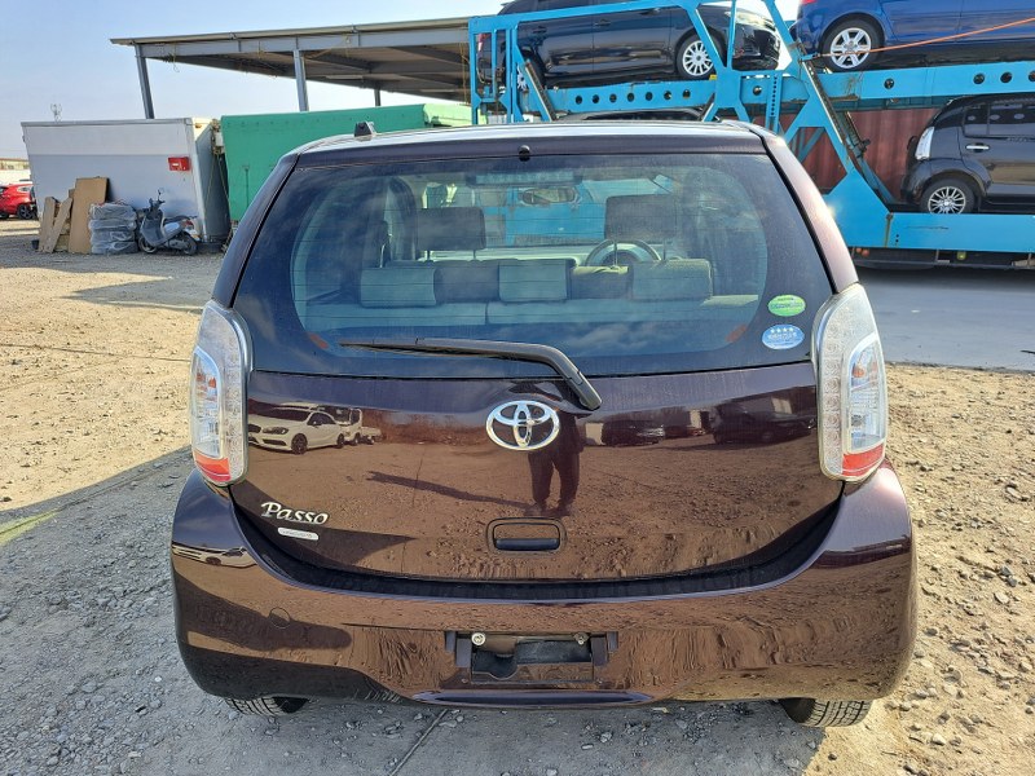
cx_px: 518
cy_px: 388
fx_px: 718
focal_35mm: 24
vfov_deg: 56.8
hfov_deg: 71.6
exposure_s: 1/383
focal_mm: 5.23
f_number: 1.8
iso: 50
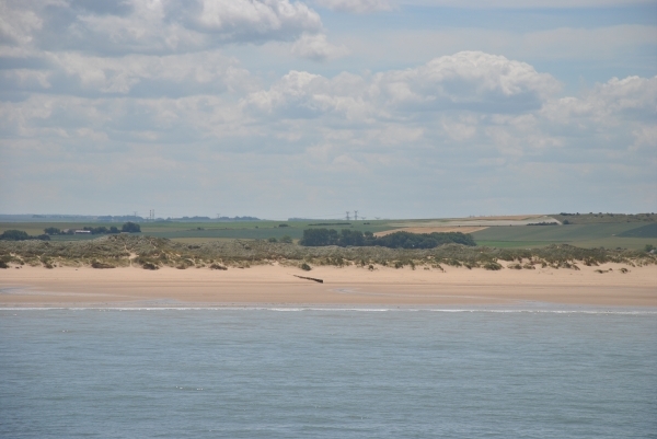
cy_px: 220
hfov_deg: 13.0
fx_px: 2876
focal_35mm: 158
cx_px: 328
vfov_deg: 8.7
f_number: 6.3
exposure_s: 1/640
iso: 100
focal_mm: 105
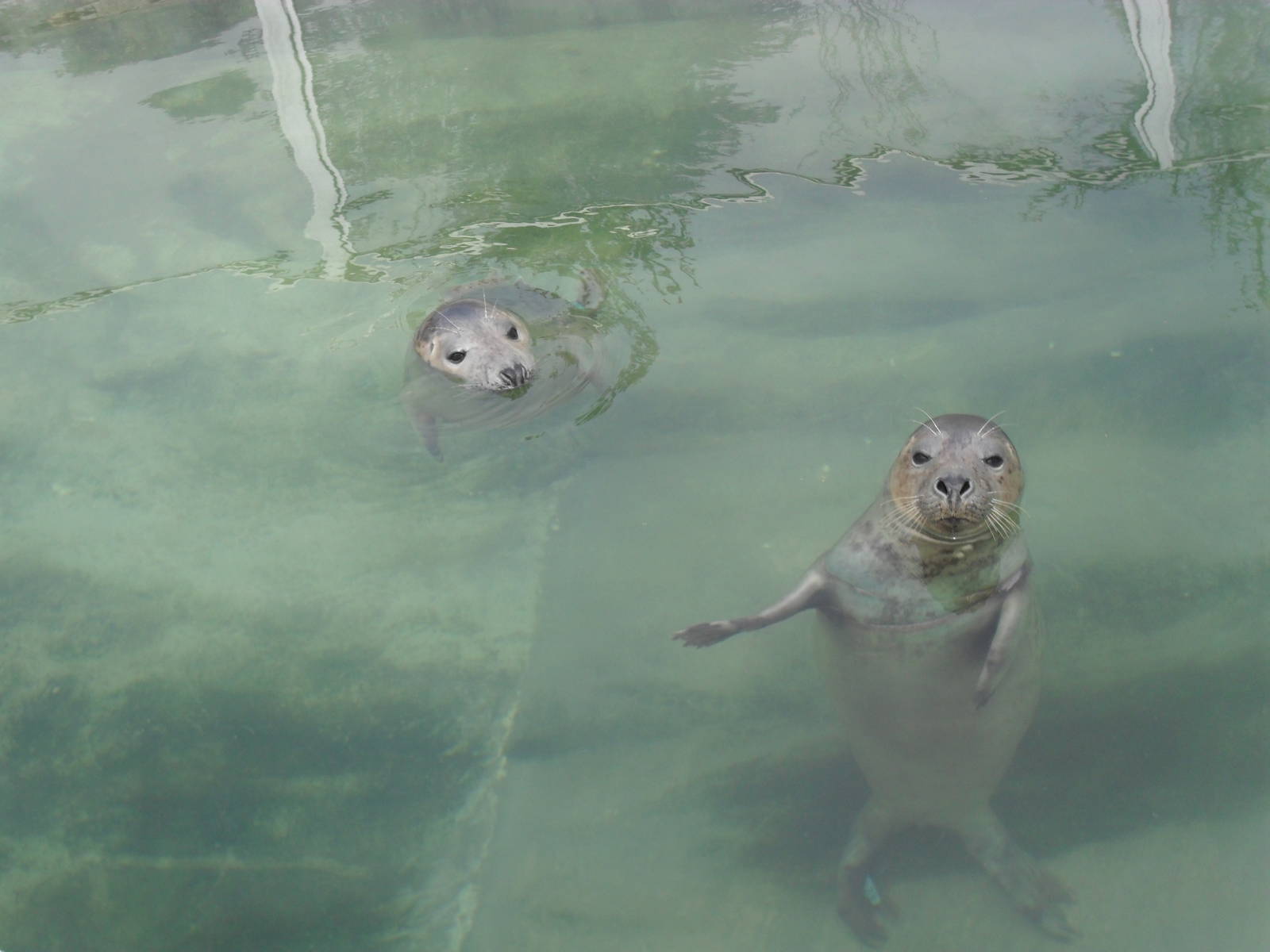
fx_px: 2421
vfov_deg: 22.3
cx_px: 635
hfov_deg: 29.4
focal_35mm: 66
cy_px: 476
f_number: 4.6
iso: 100
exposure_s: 1/500
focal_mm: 11.7
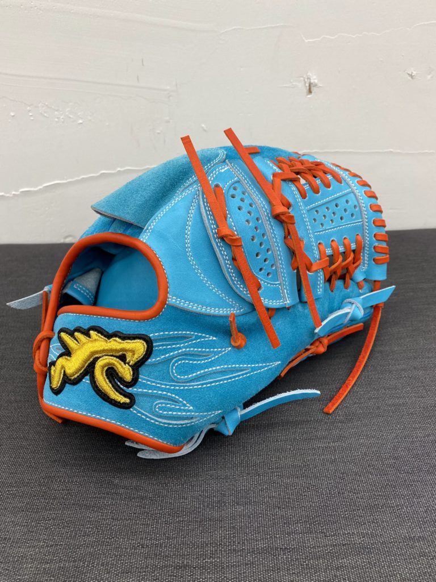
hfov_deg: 53.1
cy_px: 291
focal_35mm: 26
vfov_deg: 67.3
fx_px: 437
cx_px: 218
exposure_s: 1/120
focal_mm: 4.25
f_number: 1.8
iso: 100
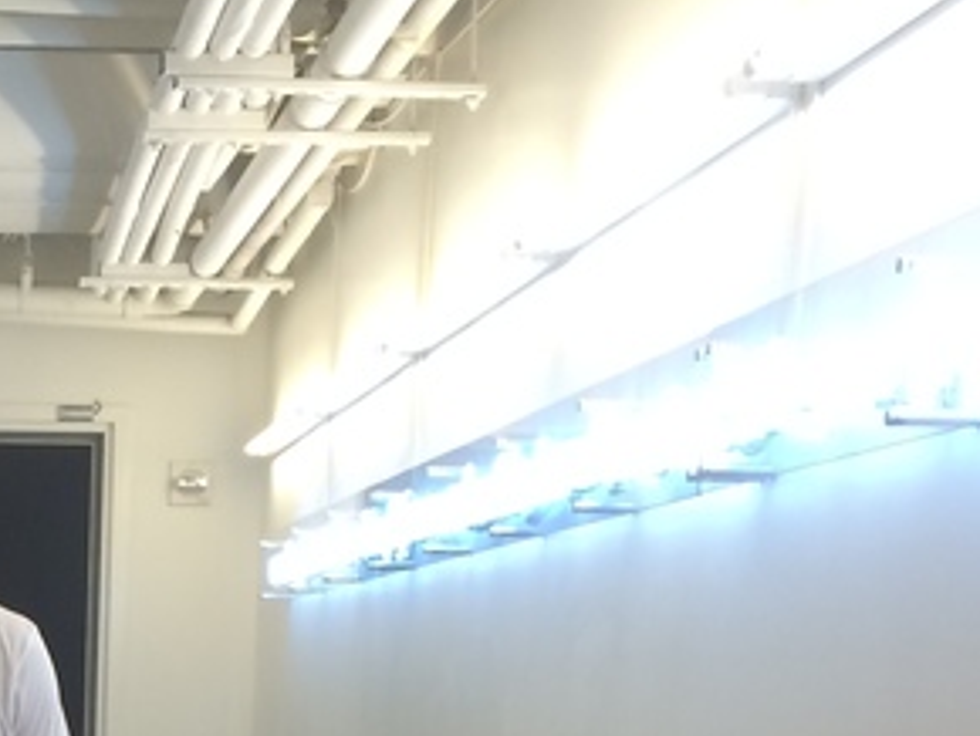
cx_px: -71
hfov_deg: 19.6
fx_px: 2720
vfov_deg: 14.0
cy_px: 1249
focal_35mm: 96
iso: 32
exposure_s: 1/30
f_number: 2.2
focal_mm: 4.15
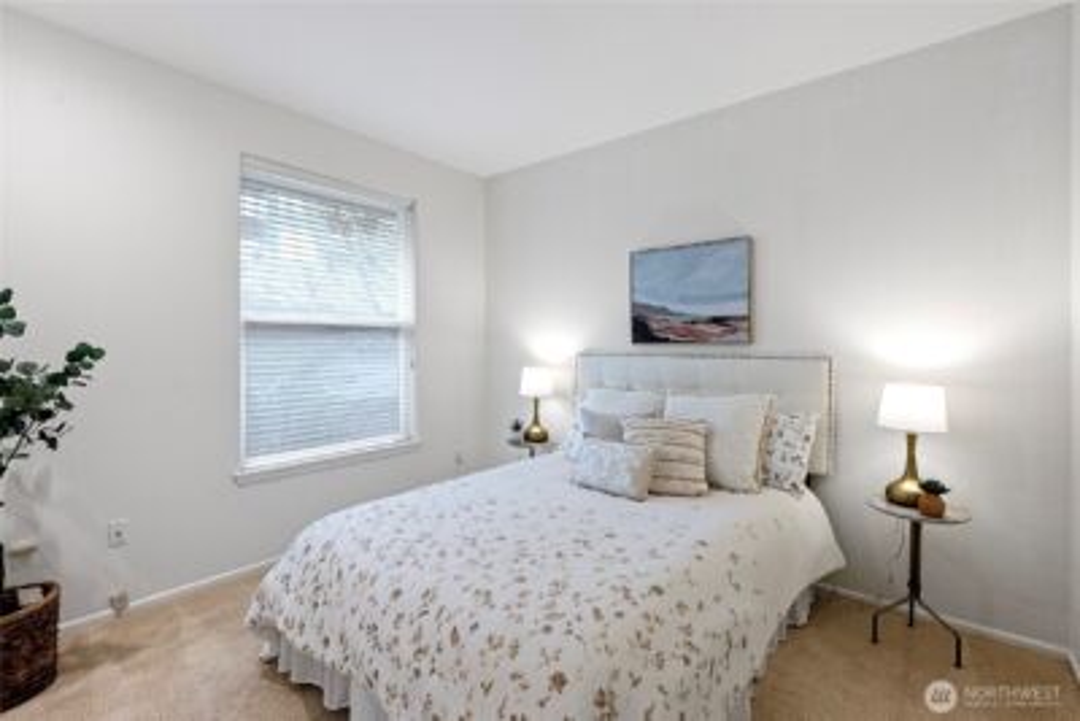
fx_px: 480
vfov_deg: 73.8
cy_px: 360
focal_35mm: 16
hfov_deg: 96.7
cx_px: 540
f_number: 8
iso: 1600
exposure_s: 1/50
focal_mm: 16
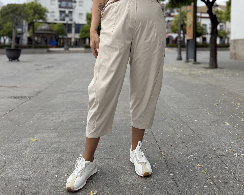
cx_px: 123
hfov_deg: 55.7
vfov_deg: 44.0
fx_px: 231
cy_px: 44
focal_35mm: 32
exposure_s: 1/6173
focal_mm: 6.76
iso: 80
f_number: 1.78
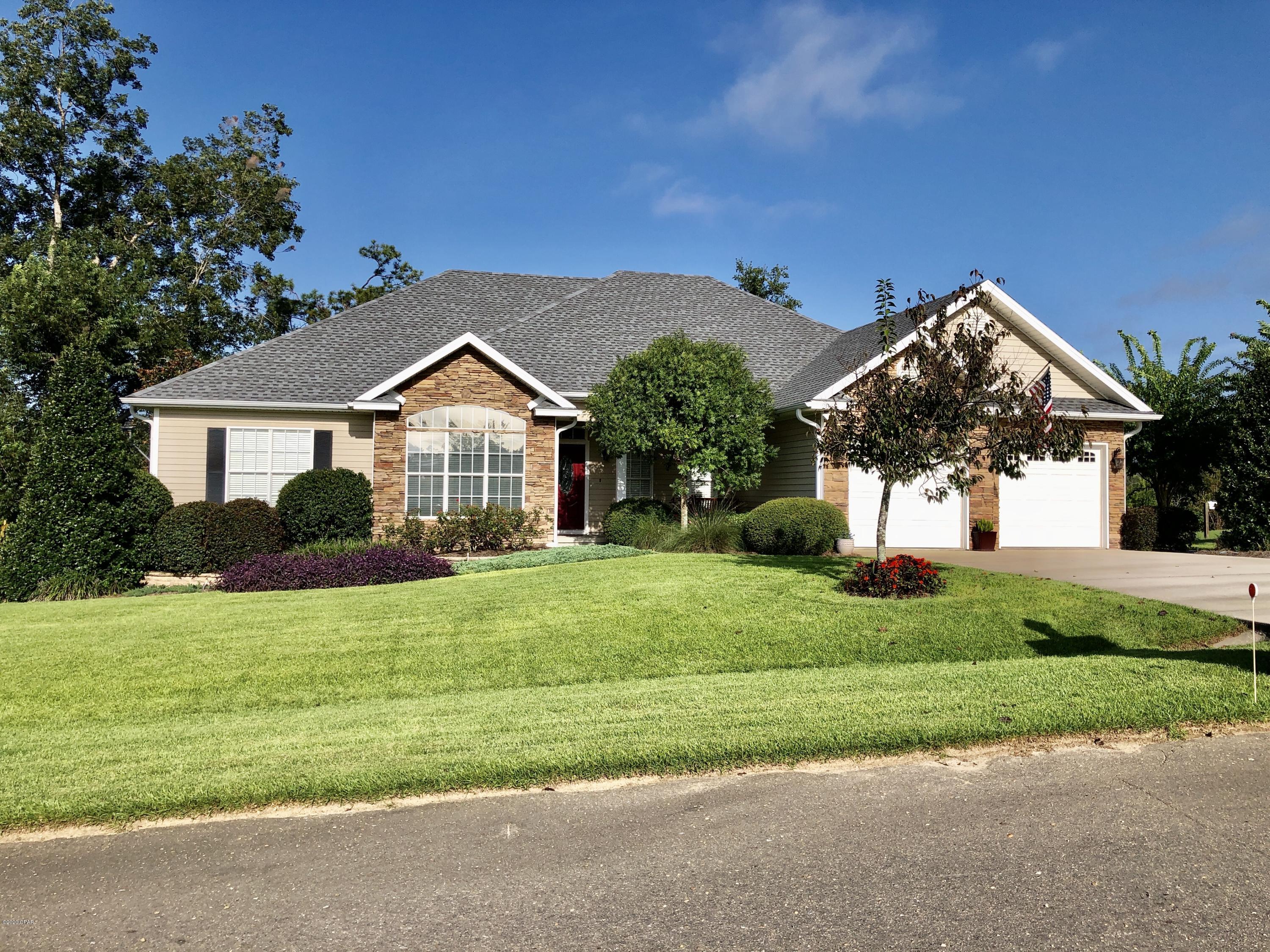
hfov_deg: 63.4
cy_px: 476
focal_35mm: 28
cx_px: 635
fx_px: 1027
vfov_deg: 49.7
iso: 20
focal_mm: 3.99
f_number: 1.8
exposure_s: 1/2288
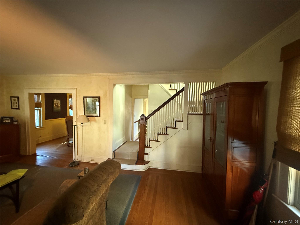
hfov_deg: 102.1
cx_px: 150
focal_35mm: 14
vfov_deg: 85.7
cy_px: 112
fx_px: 121
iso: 1000
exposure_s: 1/40
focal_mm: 2.22
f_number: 2.2
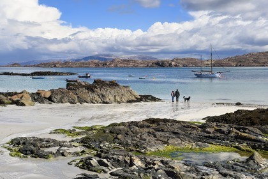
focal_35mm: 48
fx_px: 357
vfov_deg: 28.1
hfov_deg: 41.1
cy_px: 90
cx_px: 134
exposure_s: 1/250
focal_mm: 48
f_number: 16
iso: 200
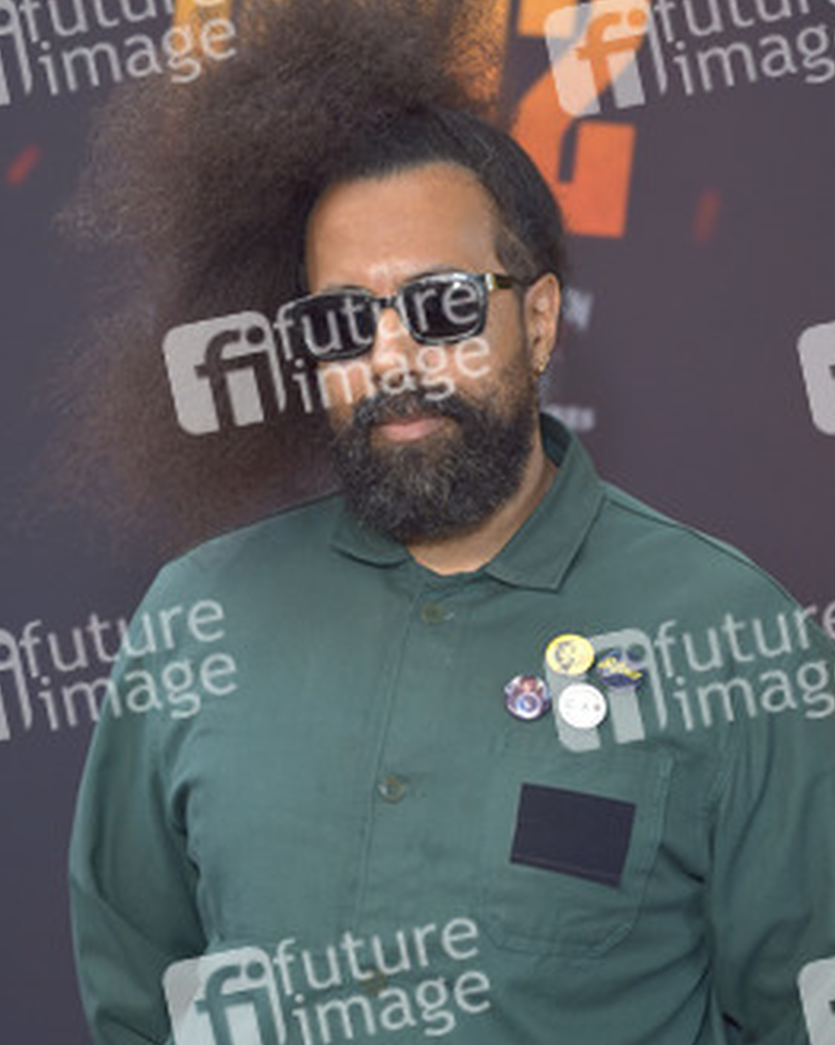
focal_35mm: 120
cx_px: 421
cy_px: 518
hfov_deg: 12.8
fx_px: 3709
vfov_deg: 16.0
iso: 640
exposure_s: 1/250
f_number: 6.3
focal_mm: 105
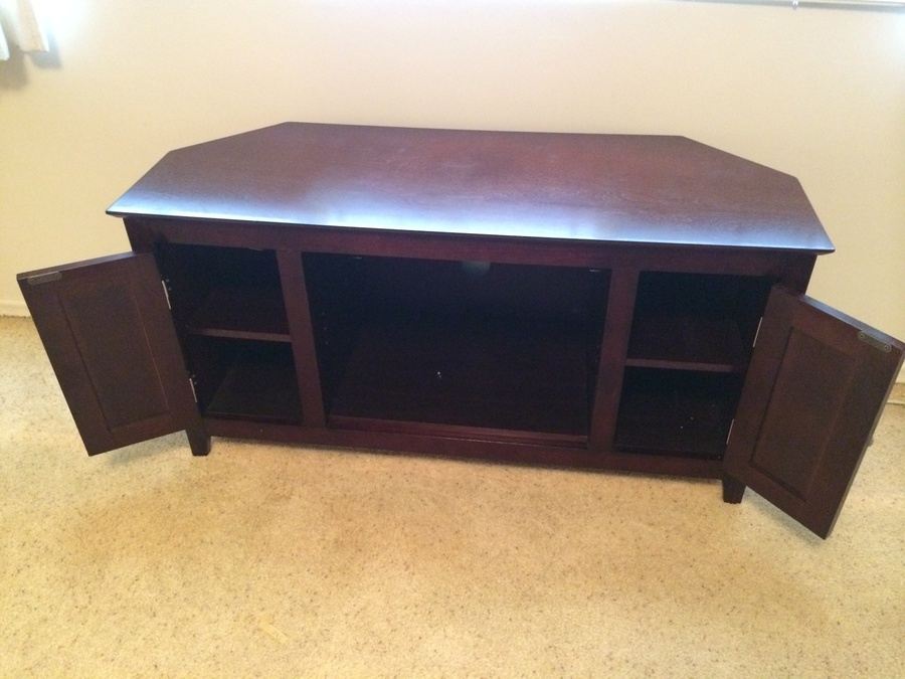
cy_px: 340
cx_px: 452
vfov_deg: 46.8
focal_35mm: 30
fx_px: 784
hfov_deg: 60.0
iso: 640
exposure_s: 1/15
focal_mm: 4.12
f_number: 2.2
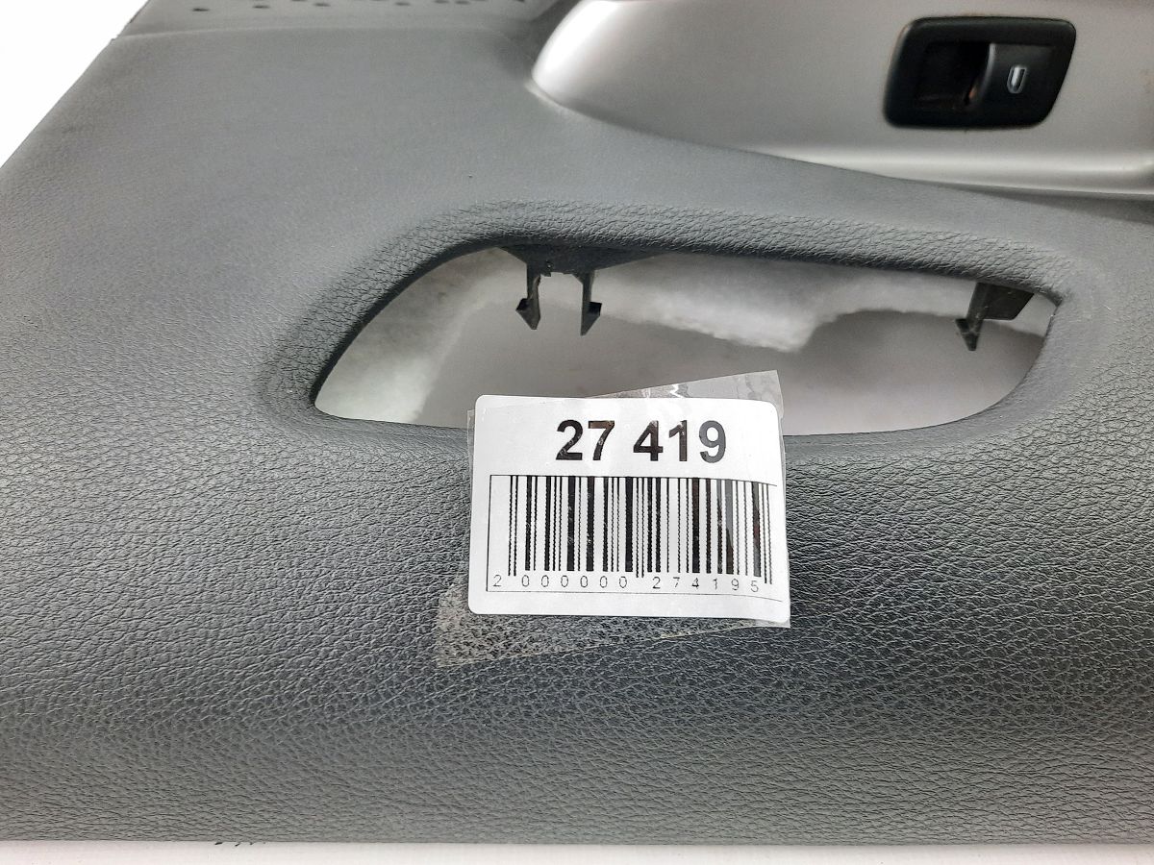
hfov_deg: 69.4
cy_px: 432
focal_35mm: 25
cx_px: 577
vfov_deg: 54.9
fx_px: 833
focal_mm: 4.6
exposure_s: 1/33
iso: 320
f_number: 2
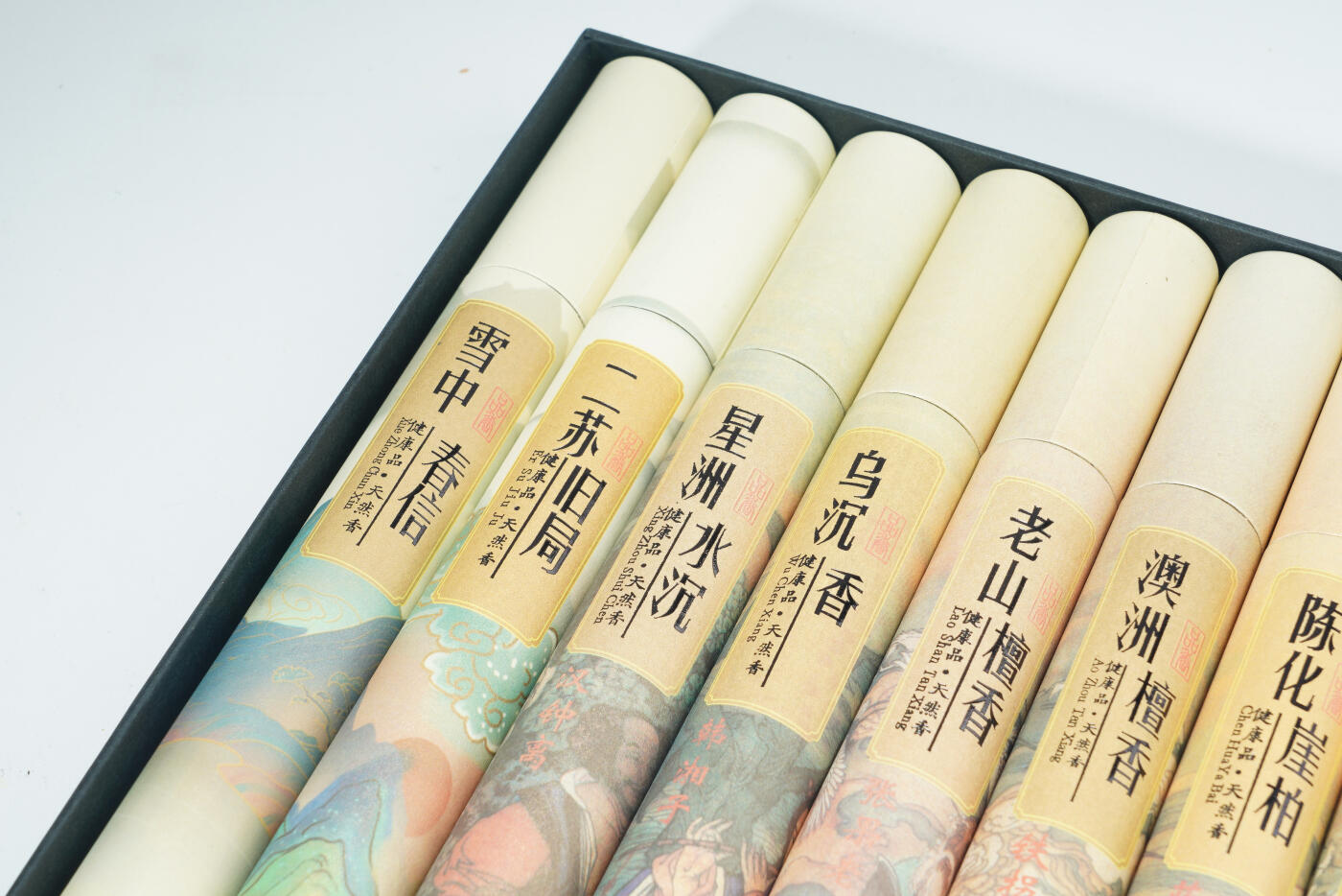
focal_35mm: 76
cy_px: 448
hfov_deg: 26.6
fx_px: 2834
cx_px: 671
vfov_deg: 18.0
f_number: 13
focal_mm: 51
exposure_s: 1/160
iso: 100
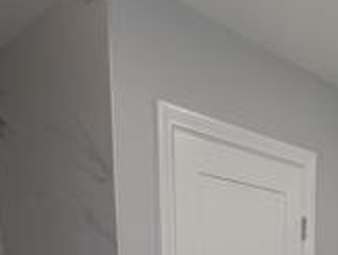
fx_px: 460
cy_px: 392
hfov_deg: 39.5
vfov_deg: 23.9
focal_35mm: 47
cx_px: 243
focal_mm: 2.02
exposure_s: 1/182
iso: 64
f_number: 1.7
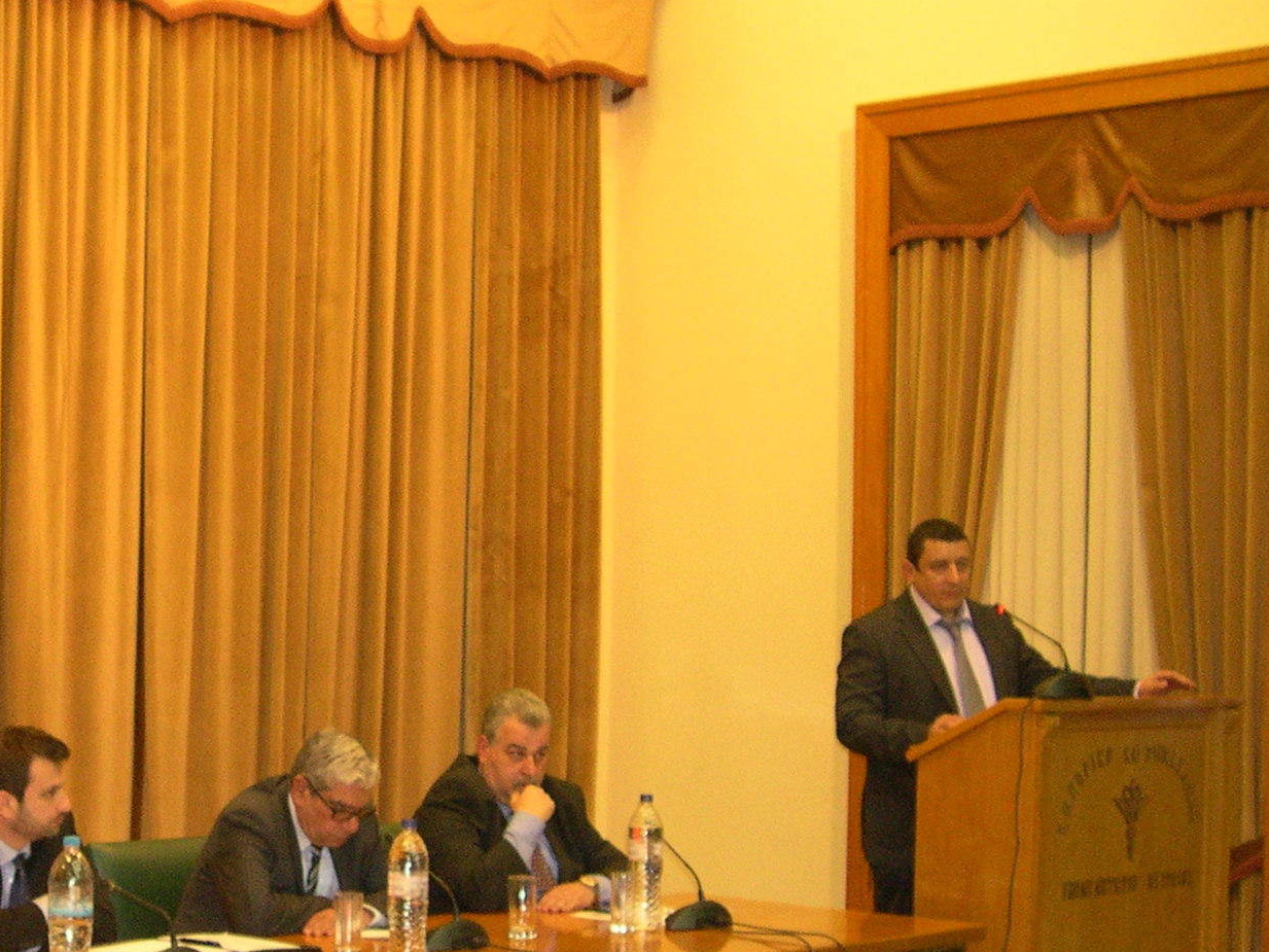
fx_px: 2566
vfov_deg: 21.0
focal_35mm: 70
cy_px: 574
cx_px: 187
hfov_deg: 27.0
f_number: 2.8
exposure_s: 1/60
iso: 350
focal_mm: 8
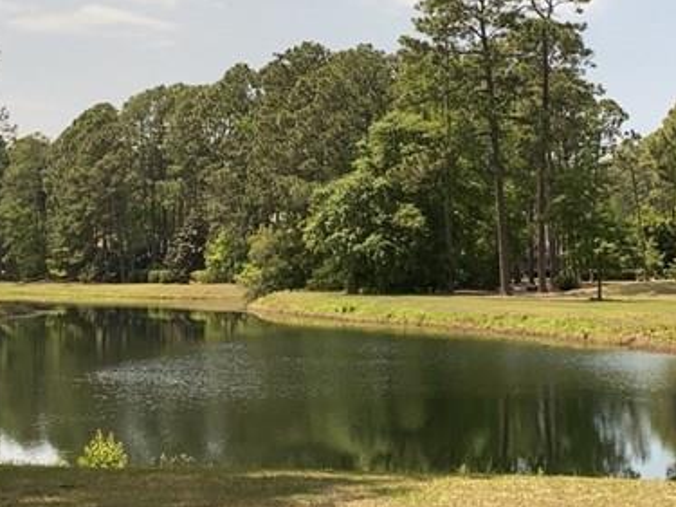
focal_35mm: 71
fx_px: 1386
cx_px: 362
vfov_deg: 20.6
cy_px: 168
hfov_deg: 27.4
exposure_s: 1/2817
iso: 32
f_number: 1.8
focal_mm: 4.25
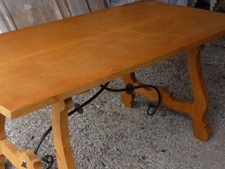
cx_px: 93
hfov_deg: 36.7
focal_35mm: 52
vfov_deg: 27.4
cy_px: 138
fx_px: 338
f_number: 3.3
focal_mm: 5.2
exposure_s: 1/60
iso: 100
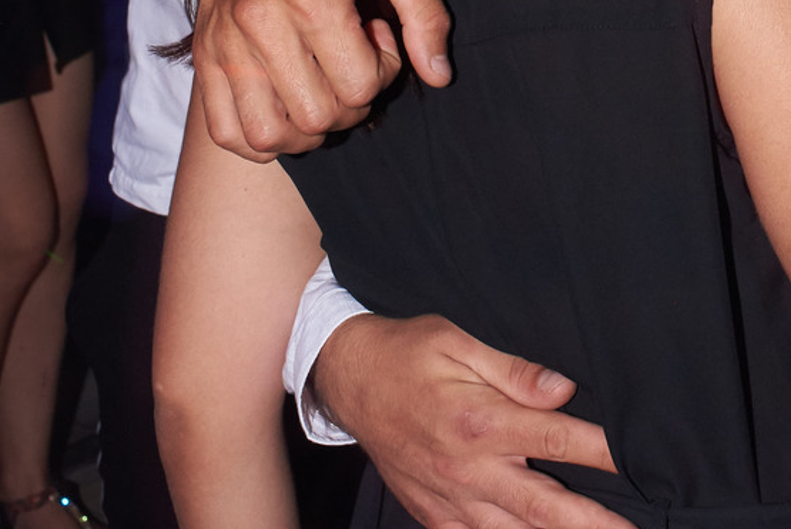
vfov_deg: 10.7
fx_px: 2661
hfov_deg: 16.6
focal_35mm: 121
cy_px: -376
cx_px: 748
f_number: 9
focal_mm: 35
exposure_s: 1/10
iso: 1250
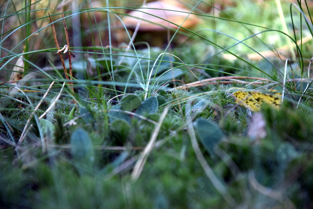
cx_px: 156
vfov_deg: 8.7
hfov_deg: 13.0
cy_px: 104
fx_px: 1370
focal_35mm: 158
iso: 450
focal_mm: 105
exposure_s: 1/125
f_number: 5.6
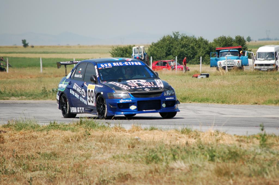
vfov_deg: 4.6
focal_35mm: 300
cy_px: 92
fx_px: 2323
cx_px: 140
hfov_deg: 6.9
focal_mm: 200
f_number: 5.6
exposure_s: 1/1000
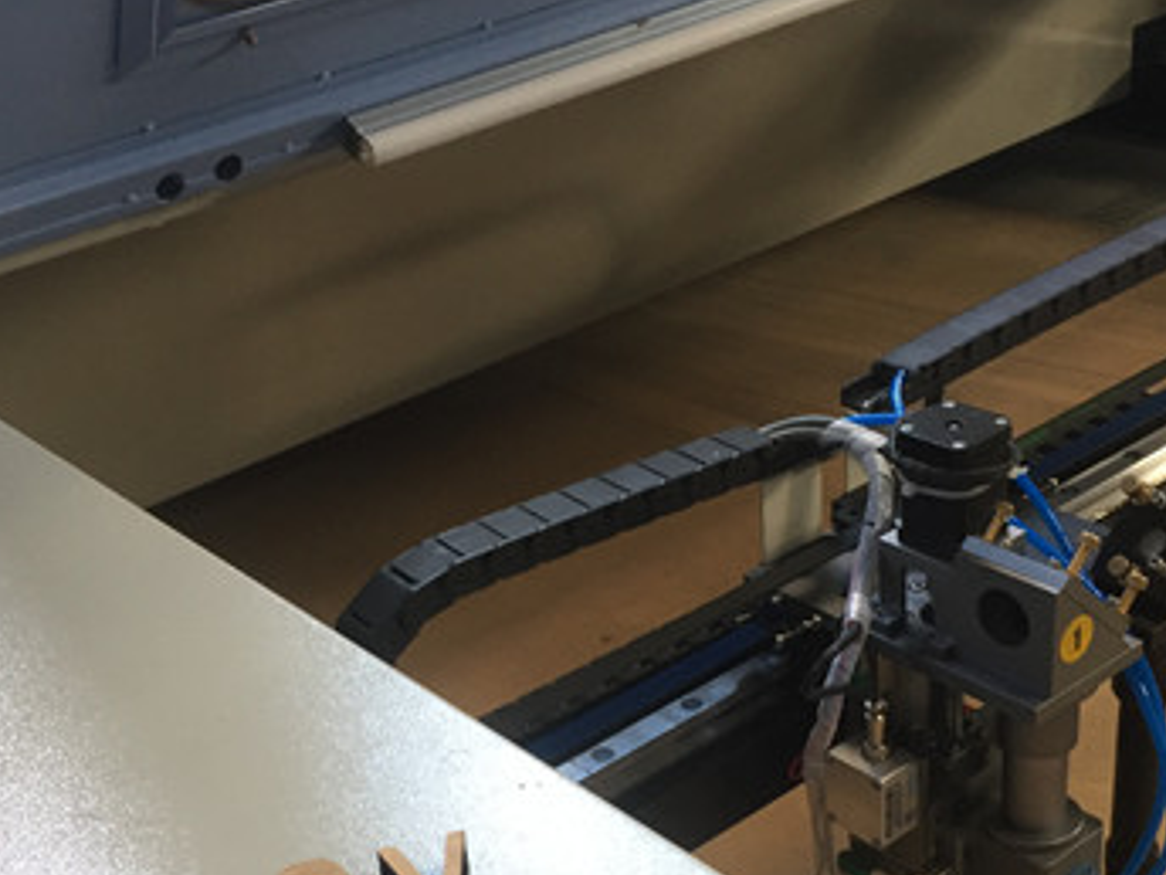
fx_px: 1819
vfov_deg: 26.7
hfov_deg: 35.5
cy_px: 641
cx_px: 529
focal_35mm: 54
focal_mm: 4.15
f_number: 2.2
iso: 125
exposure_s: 1/33
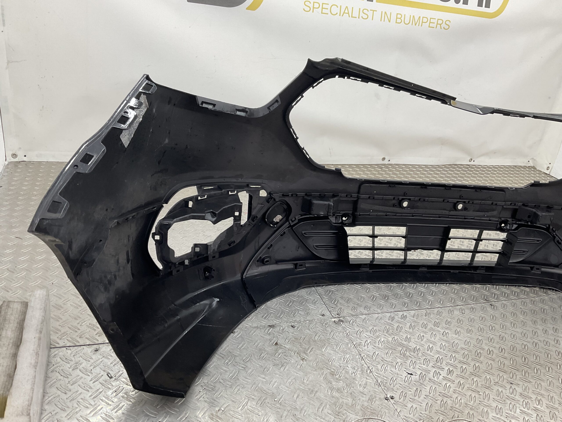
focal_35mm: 29
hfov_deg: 61.7
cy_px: 211
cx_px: 281
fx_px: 471
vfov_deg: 48.2
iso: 40
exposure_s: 1/120
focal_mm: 3
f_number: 1.8
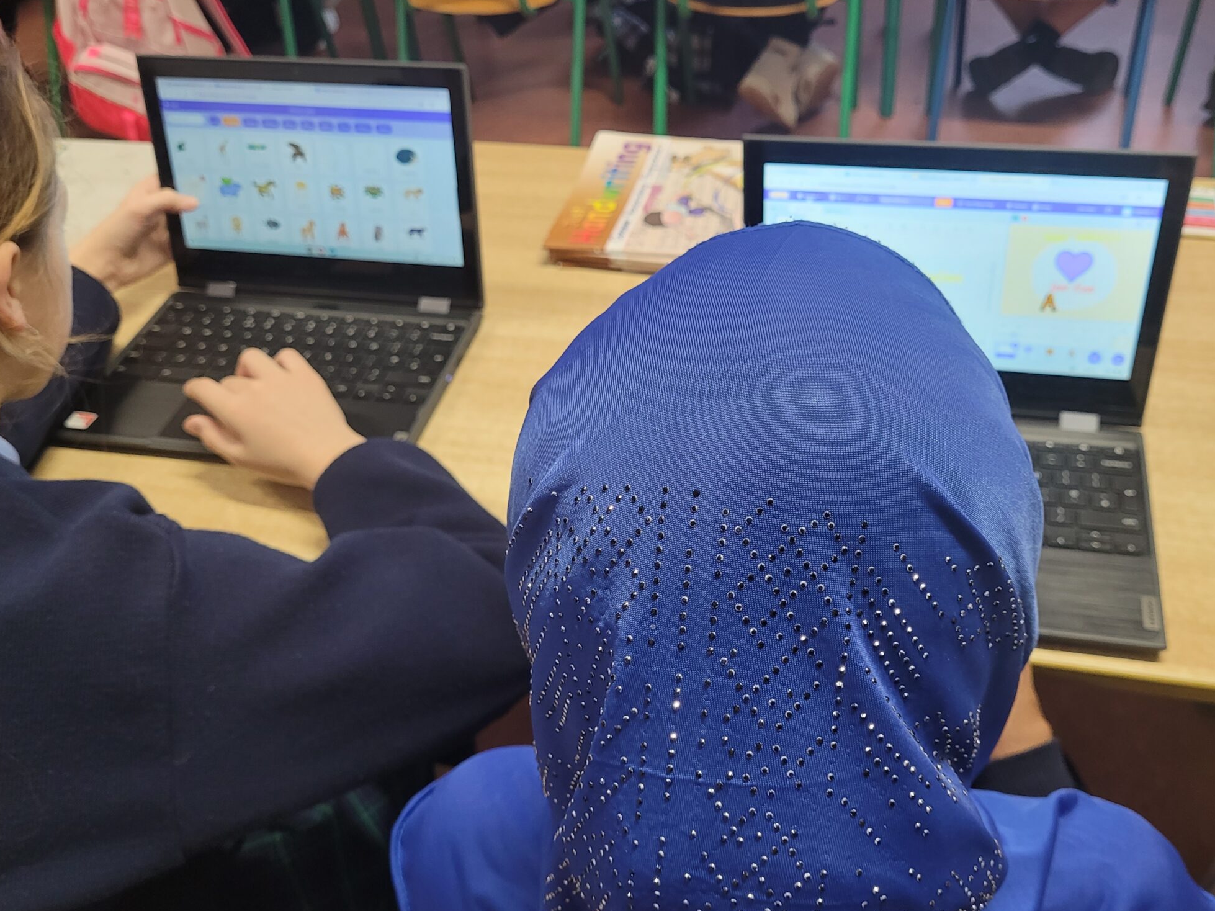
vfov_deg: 41.8
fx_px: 1193
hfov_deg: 53.9
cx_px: 671
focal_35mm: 34
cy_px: 462
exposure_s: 1/50
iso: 250
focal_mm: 5.4
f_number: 1.8
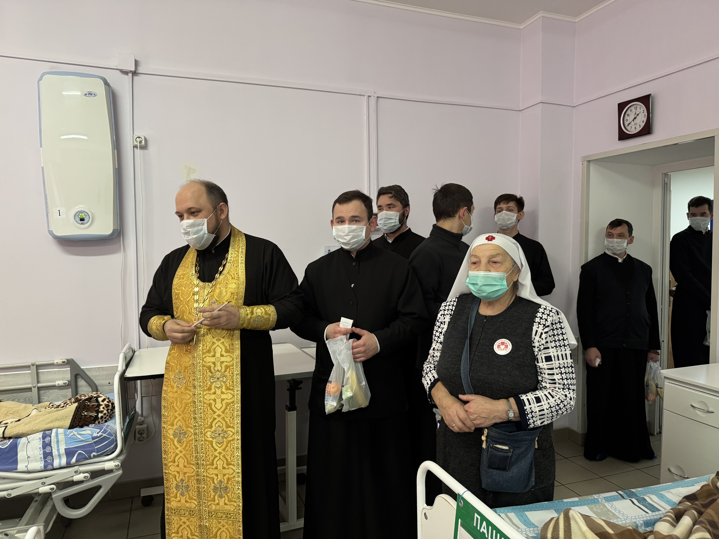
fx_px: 498
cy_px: 270
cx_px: 360
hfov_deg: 71.6
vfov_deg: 56.8
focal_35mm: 24
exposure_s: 1/50
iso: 320
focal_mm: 6.76
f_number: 1.78
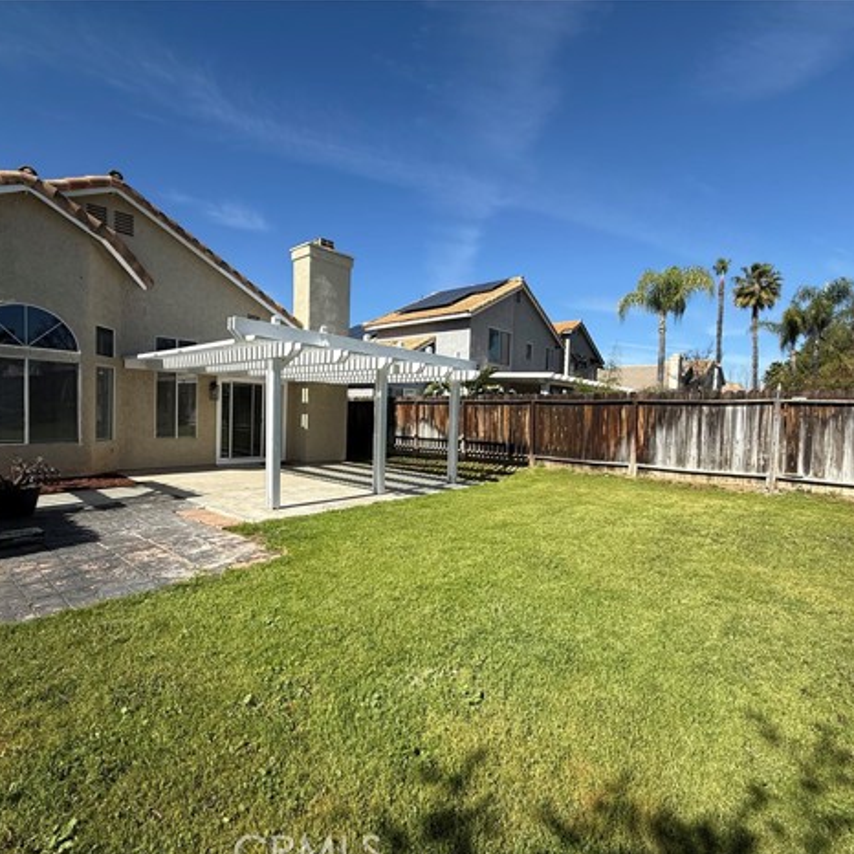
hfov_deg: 84.0
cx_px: 427
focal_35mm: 17
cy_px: 438
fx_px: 474
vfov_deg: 84.0
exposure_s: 1/2410
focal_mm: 2.22
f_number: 2.2
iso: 50
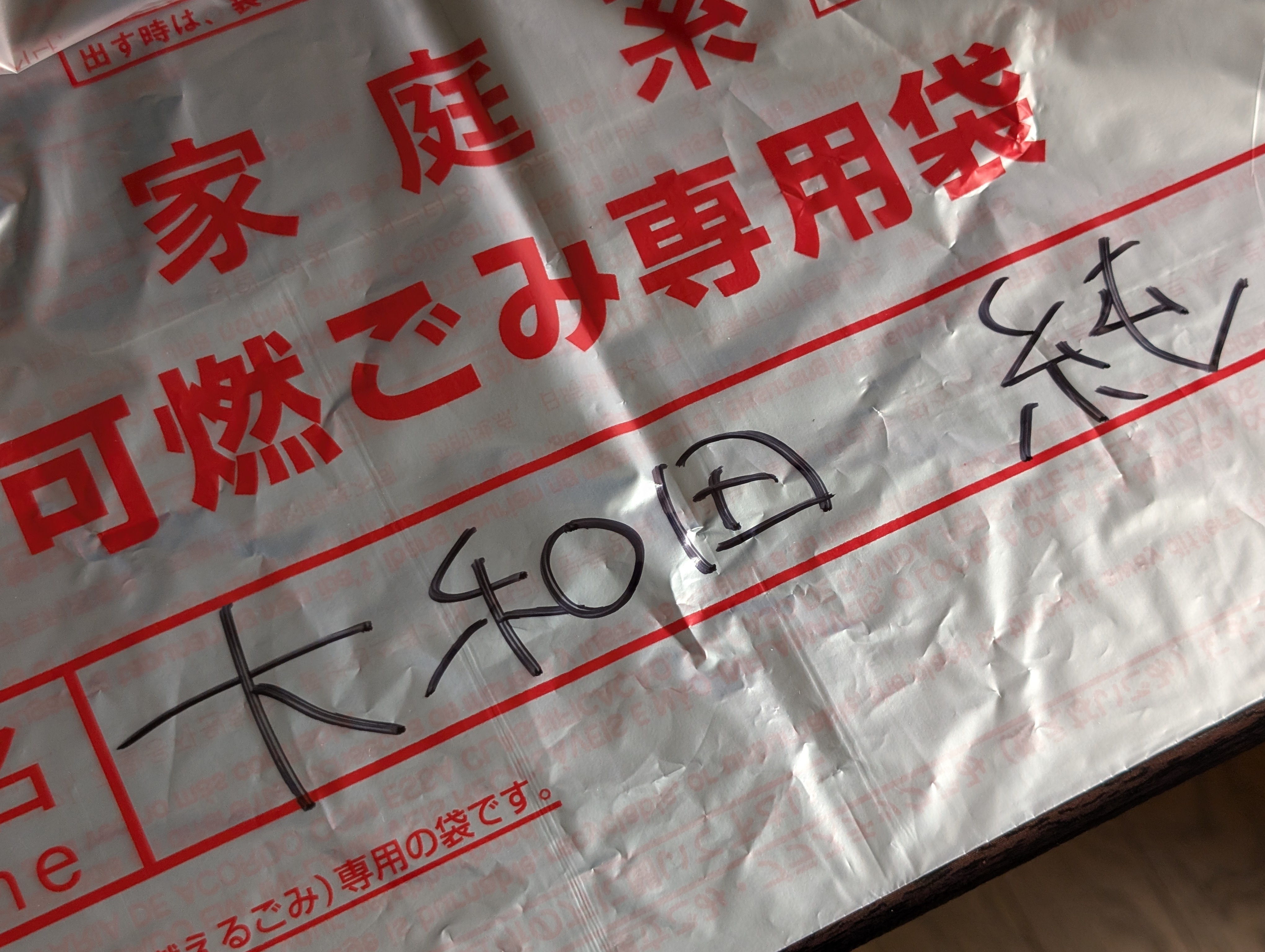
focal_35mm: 49
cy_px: 476
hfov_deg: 38.9
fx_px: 1793
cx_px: 632
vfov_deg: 29.7
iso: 62
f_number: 1.68
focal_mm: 6.9
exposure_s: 1/32.3
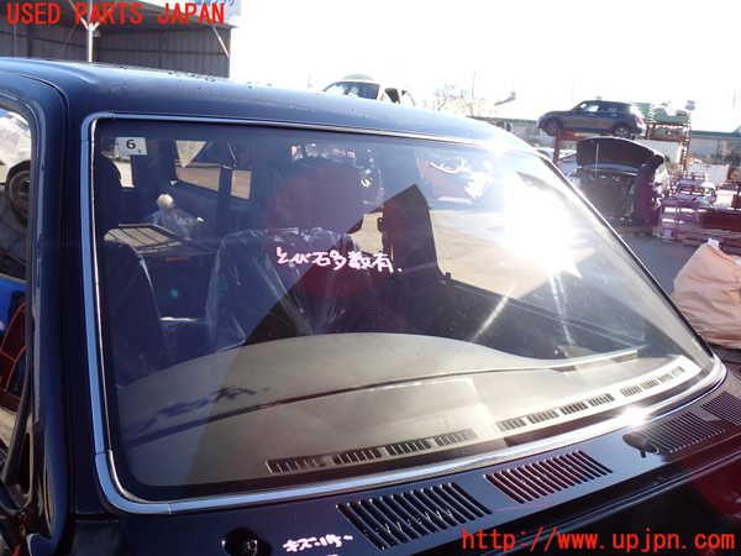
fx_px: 771
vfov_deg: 39.7
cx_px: 370
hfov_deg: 51.4
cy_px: 278
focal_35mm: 36
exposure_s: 1/320
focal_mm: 6.37
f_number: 3.5
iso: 100
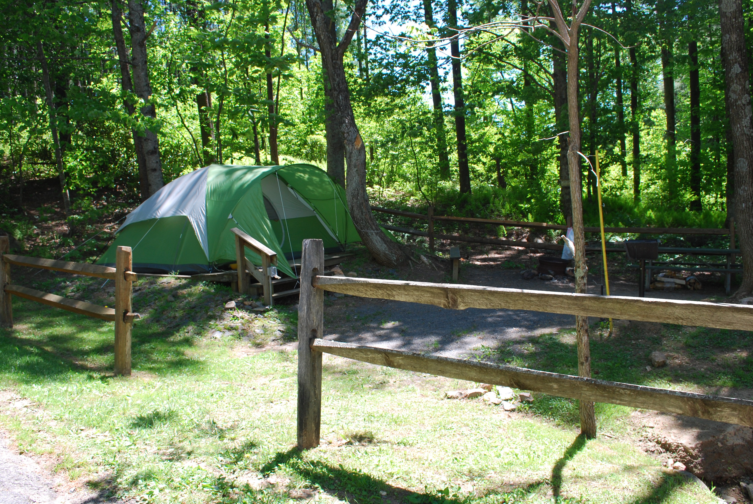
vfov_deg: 48.0
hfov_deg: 67.3
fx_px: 565
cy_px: 252
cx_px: 376
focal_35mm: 27
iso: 200
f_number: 8
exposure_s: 1/80
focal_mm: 18
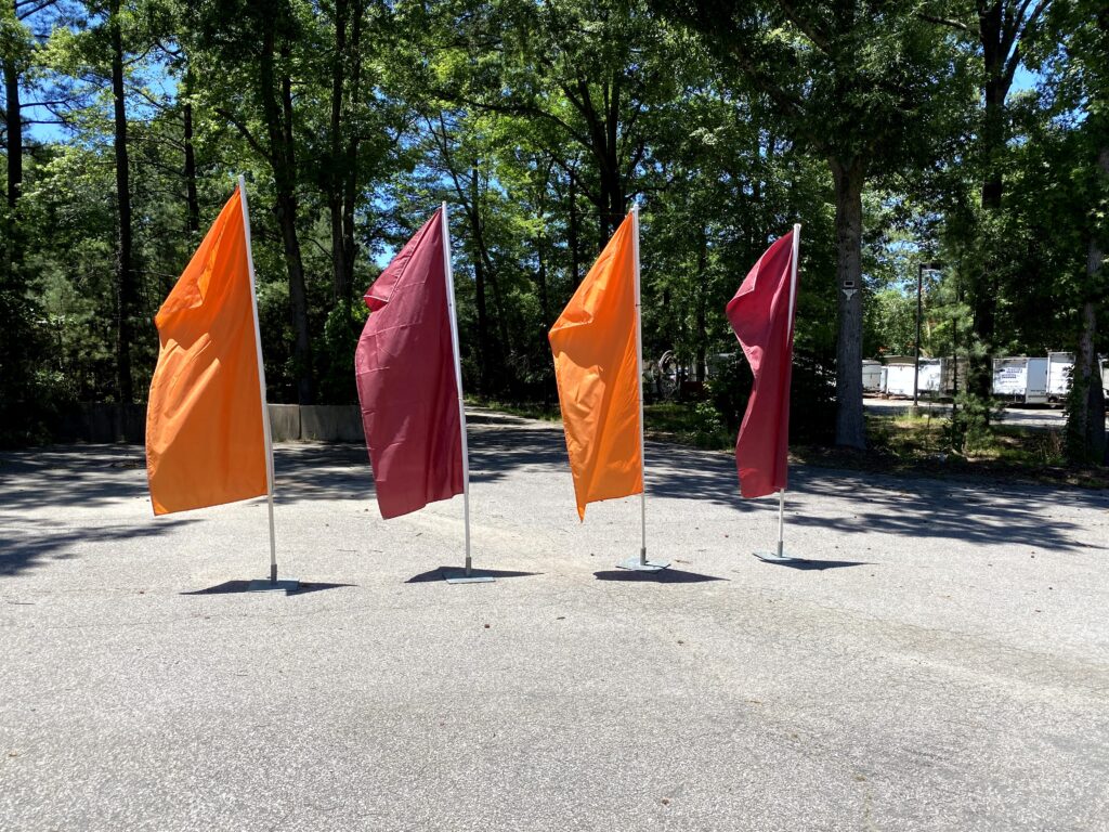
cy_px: 416
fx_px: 833
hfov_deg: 67.3
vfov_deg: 53.1
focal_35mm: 26
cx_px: 554
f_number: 1.8
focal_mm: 4.25
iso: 32
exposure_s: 1/1656
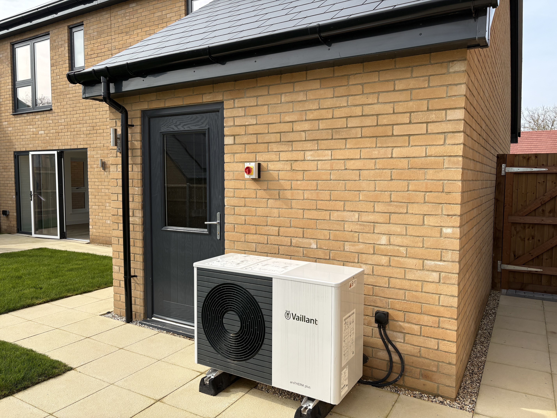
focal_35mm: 26
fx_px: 418
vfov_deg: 53.1
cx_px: 278
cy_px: 209
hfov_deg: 67.3
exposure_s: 1/2364
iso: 50
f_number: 1.6
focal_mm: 5.96
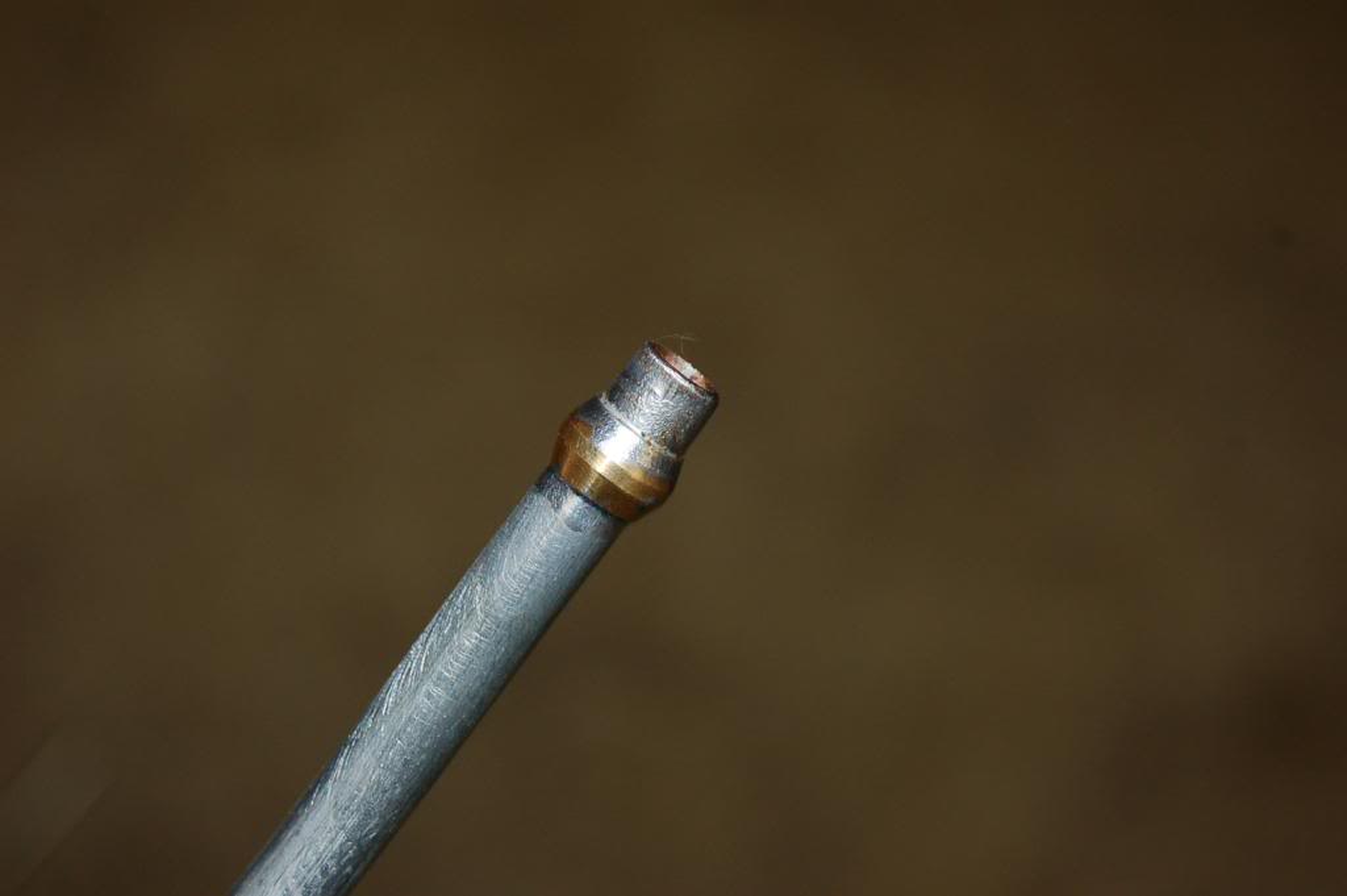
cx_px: 674
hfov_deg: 24.6
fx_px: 3084
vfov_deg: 16.5
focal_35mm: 82
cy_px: 448
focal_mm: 55
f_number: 5.6
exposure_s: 1/60
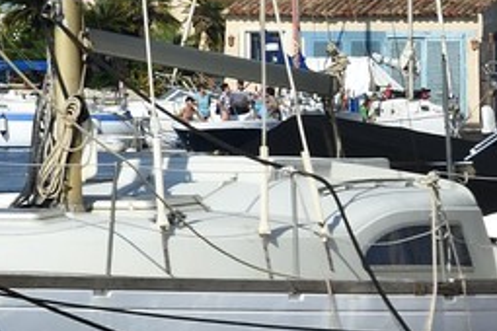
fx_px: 12534
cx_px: -897
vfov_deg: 1.5
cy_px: -239
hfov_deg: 2.3
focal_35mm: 908
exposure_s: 1/320
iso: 200
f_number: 11
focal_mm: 145
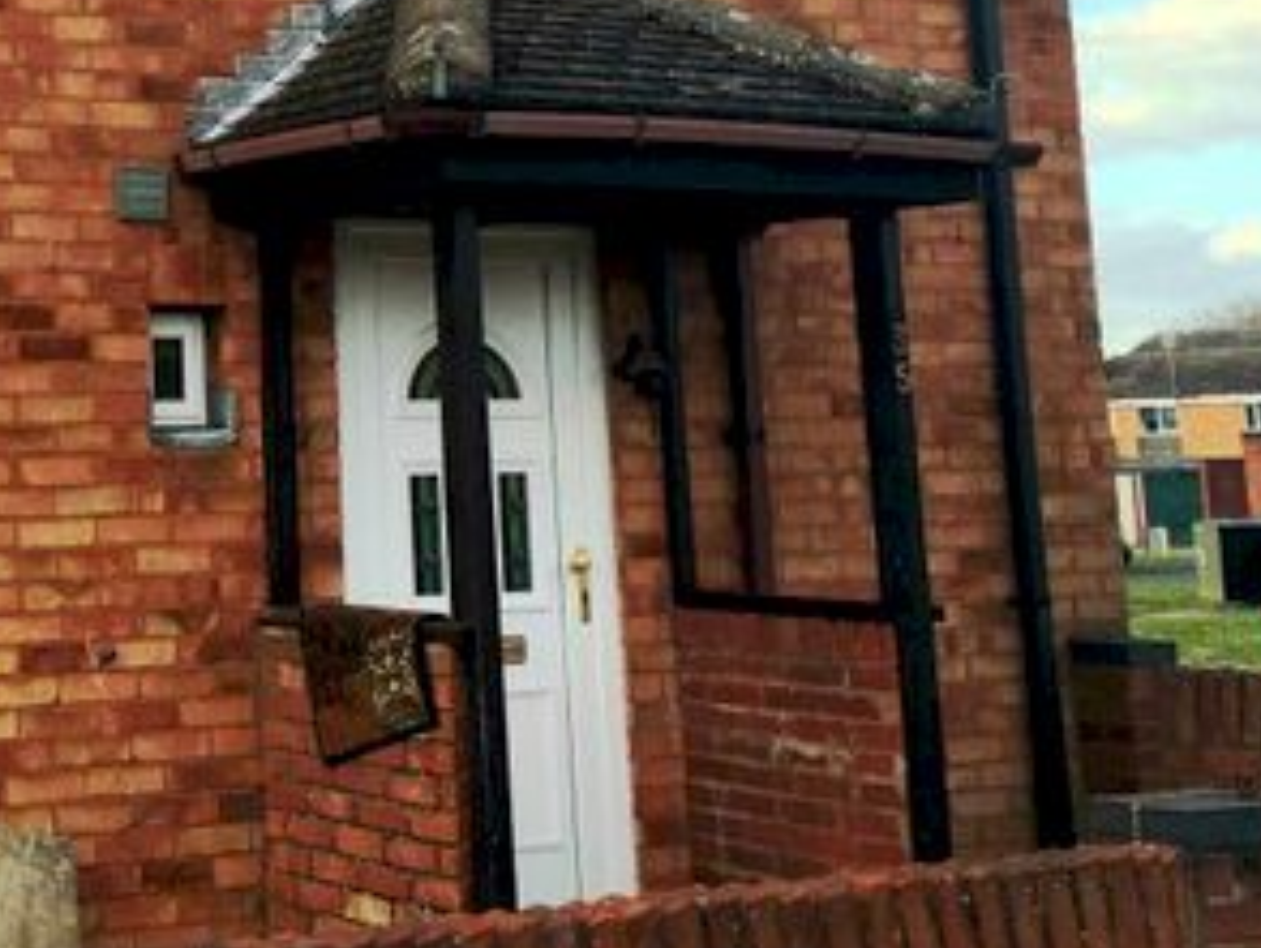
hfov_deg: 26.9
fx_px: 2516
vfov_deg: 20.5
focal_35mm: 69
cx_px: 69
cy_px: -41
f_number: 2.2
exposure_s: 1/541
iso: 25
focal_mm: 4.15
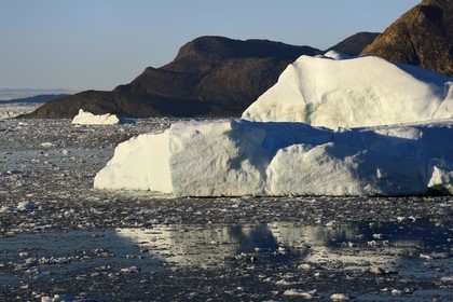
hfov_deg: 12.1
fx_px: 2139
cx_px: 226
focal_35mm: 170
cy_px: 151
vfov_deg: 8.1
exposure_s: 1/400
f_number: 13
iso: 200
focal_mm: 170
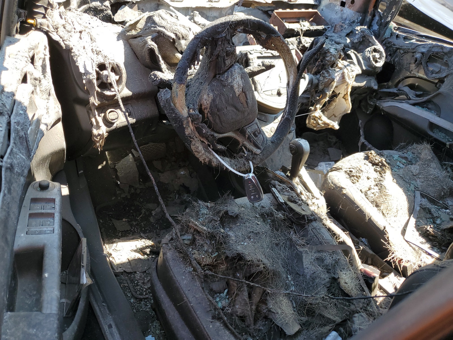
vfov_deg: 53.1
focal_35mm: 26
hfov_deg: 67.3
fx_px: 340
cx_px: 226
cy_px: 170
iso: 50
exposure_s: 1/312
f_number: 1.5
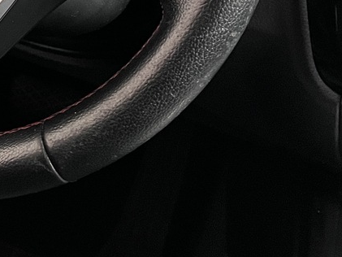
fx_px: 880
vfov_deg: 15.3
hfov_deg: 19.0
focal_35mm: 89
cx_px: -185
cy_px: -135
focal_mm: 5.1
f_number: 1.6
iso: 640
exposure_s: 1/35
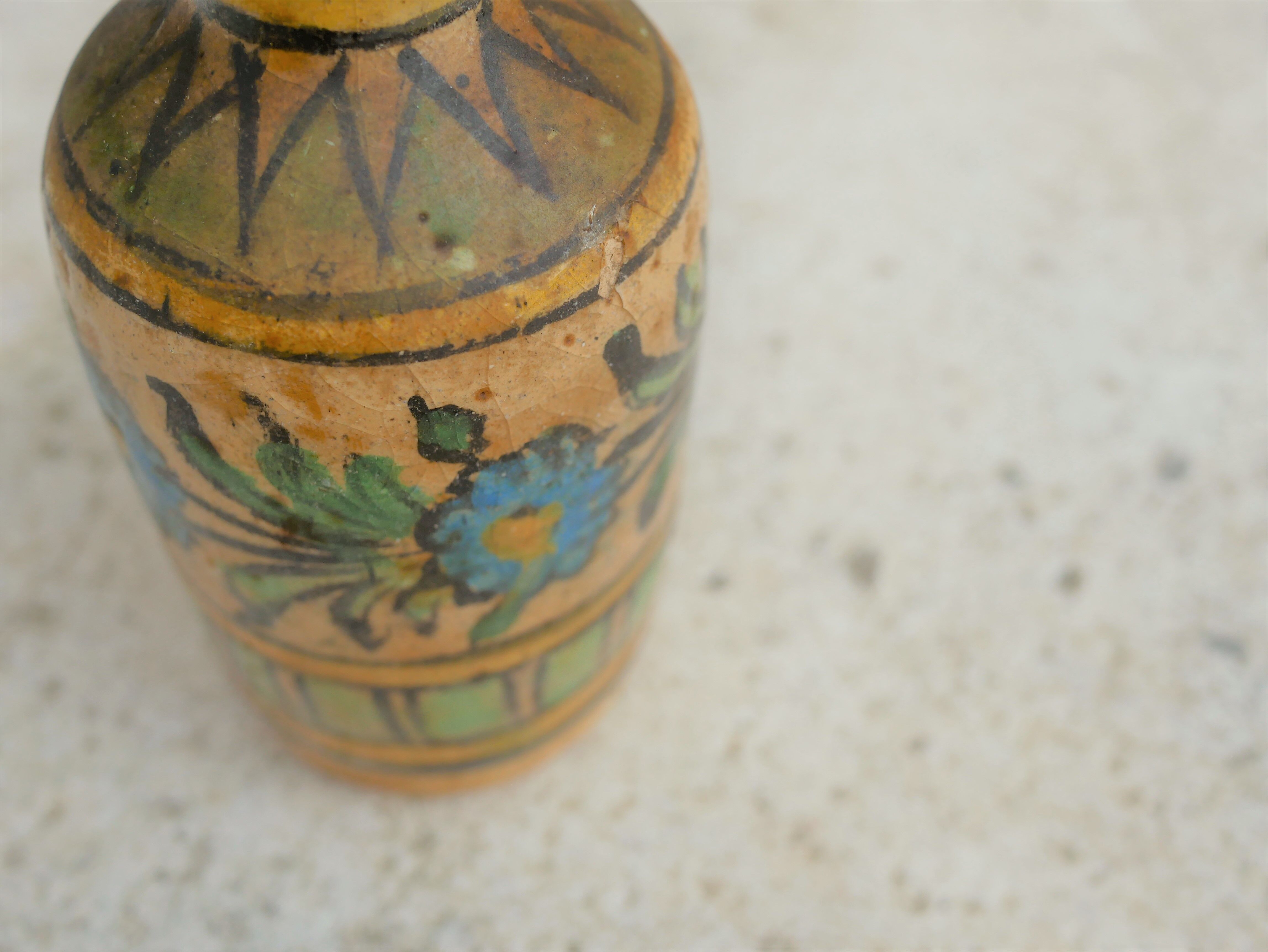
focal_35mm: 40
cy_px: 476
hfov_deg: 46.8
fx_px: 1466
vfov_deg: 36.0
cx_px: 634
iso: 200
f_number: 3.5
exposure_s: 1/500
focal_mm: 20
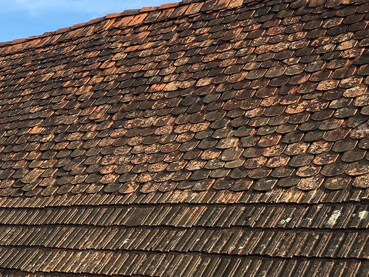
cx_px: 36
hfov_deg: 26.5
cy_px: 214
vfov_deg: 20.5
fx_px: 757
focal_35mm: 71
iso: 25
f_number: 2.2
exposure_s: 1/800
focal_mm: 4.15
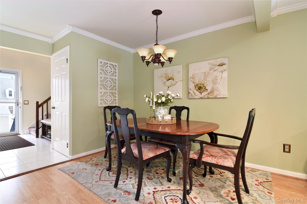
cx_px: 154
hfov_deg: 95.0
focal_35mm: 16
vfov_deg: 72.0
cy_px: 102
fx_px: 141
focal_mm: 11
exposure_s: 1/40
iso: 640
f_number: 8
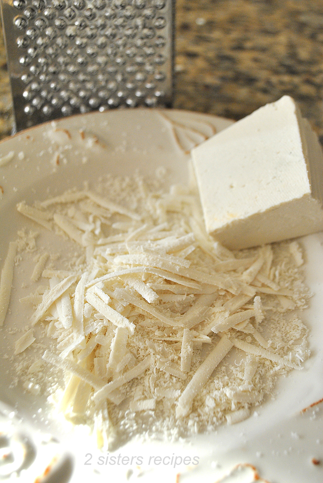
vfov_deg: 46.3
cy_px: 242
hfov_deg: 32.0
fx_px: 564
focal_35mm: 42
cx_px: 162
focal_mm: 28
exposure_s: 1/40
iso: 400
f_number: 4.5
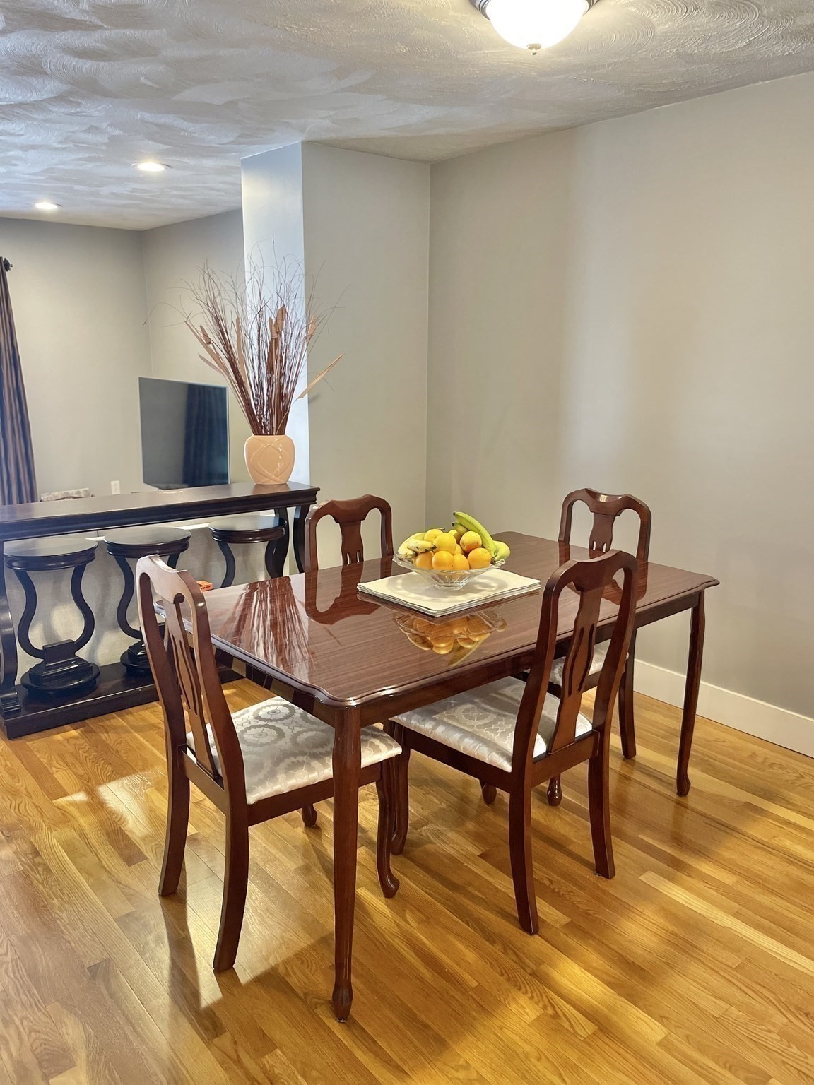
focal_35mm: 26
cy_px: 542
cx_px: 407
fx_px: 815
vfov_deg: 67.3
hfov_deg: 53.1
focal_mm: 4.2
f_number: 1.6
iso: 250
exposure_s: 1/60
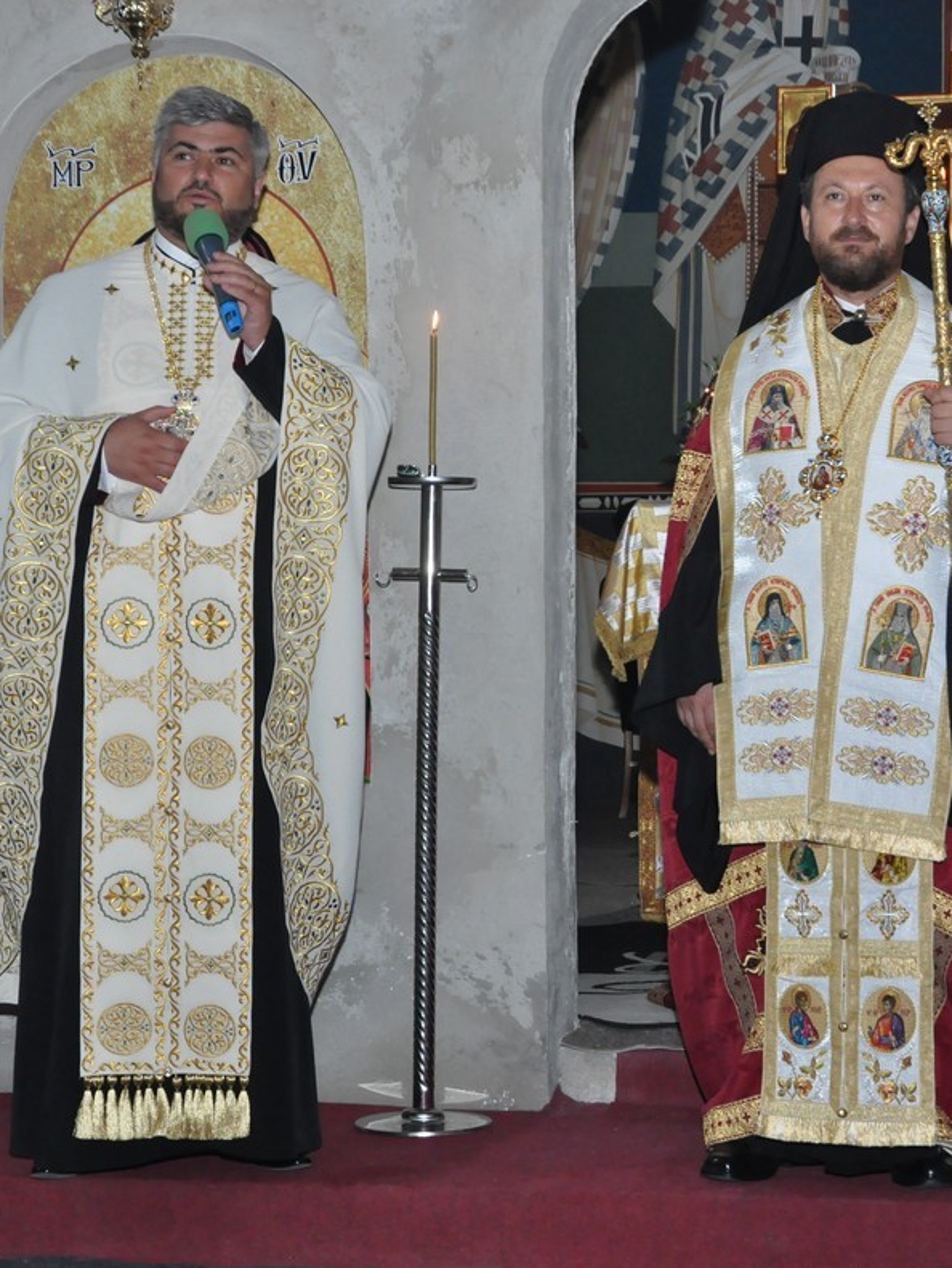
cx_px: 604
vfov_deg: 23.5
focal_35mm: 83
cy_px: 632
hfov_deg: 17.8
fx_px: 3041
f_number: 7.1
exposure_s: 1/160
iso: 1600
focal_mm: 38
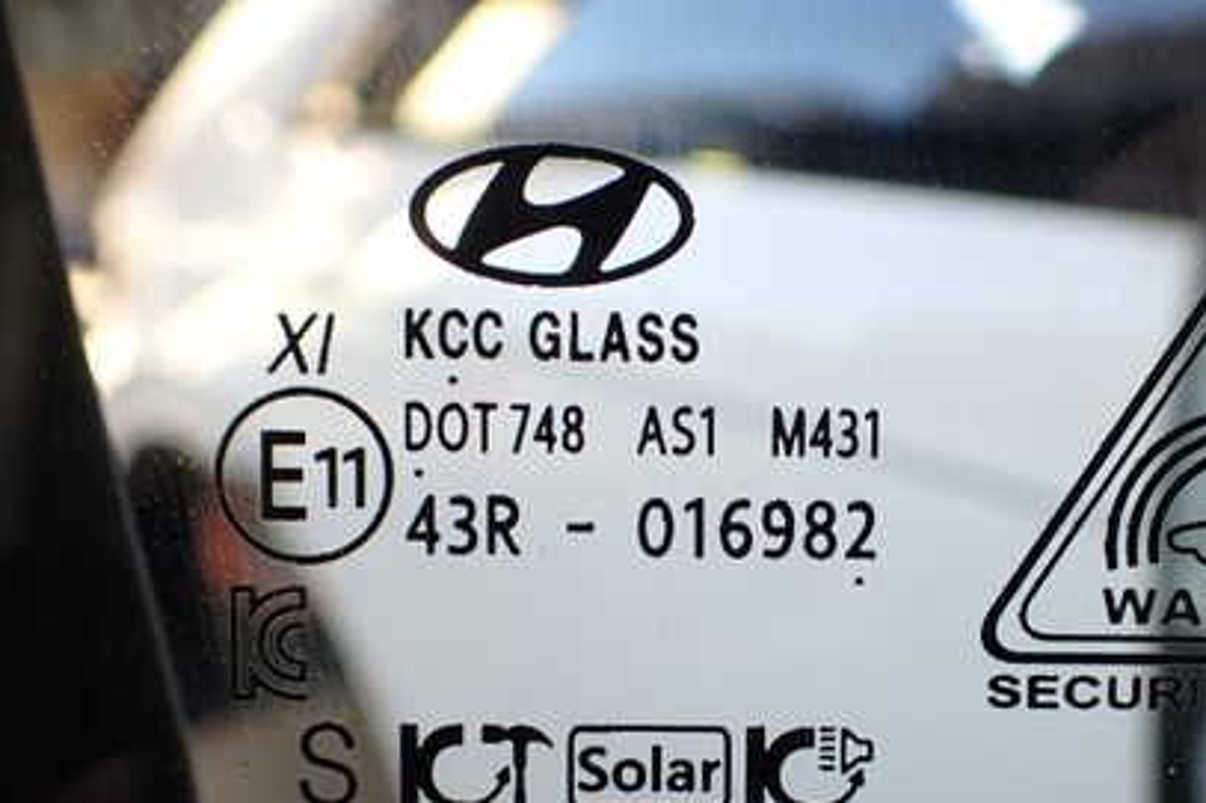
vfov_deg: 28.9
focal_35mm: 46
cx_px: 830
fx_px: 1540
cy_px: 572
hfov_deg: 42.0
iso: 160
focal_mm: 5.4
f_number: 2.3
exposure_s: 1/125
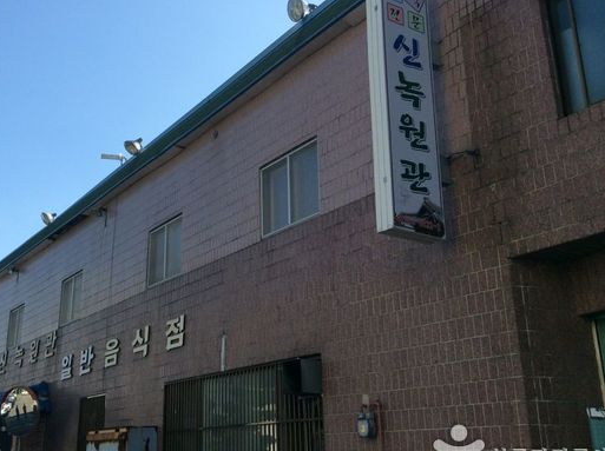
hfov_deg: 41.7
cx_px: 215
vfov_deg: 32.0
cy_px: 193
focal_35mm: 45
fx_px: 785
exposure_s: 1/1021
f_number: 2.4
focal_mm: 3.3
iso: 32
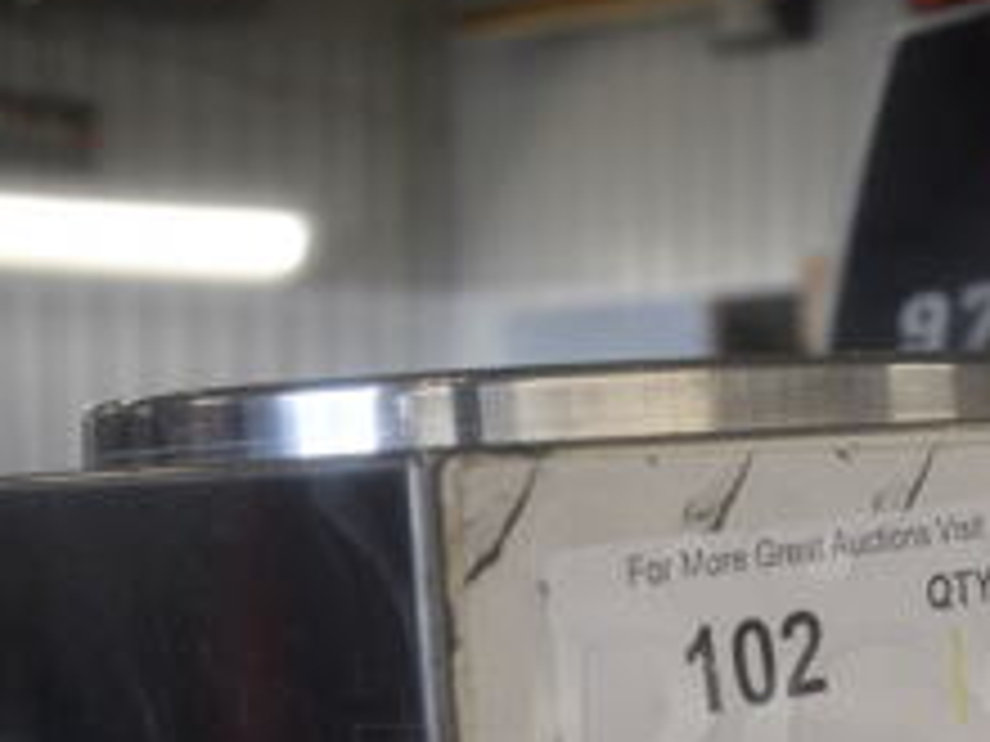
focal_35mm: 80
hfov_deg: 23.9
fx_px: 2288
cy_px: 742
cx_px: 828
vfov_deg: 18.0
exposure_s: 1/250
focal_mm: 20
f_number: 3.8
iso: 560
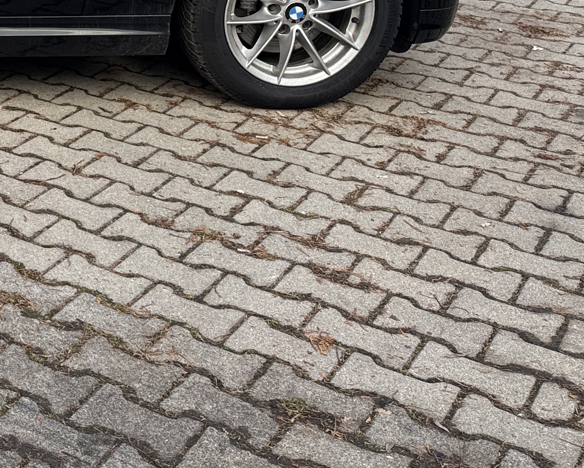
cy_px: -68
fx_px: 1227
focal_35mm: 71
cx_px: -248
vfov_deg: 20.4
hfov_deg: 22.7
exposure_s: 1/439
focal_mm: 6.76
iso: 80
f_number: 1.78
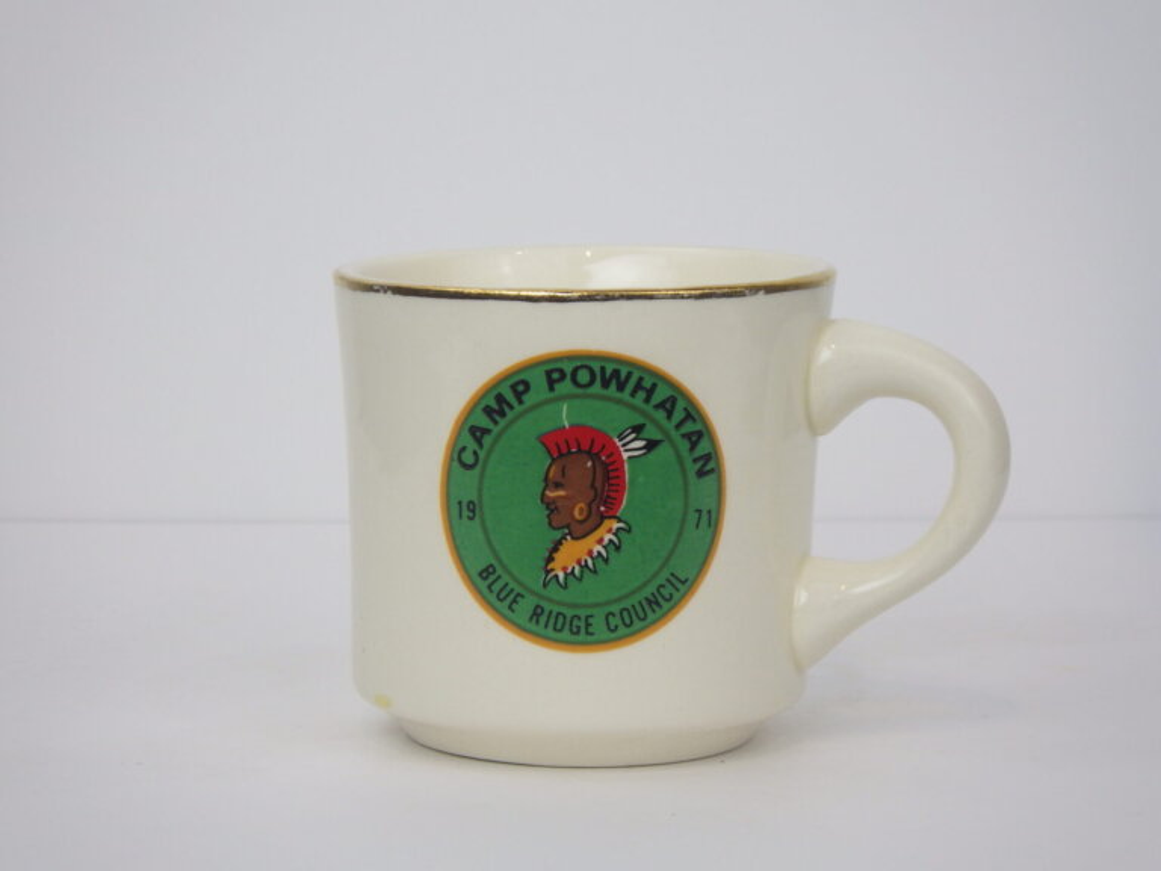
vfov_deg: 12.9
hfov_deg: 17.1
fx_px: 3857
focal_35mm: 115
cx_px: 580
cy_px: 436
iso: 125
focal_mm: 20.6
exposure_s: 1/80
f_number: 5.2
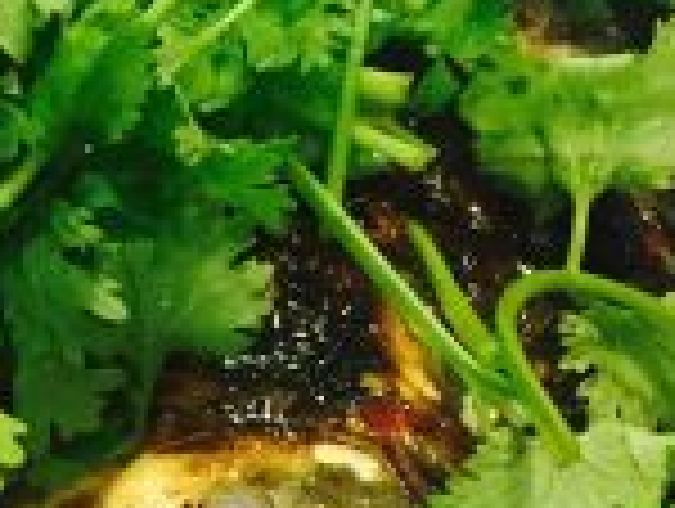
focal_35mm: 135
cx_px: -248
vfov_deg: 11.0
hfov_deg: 13.9
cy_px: 447
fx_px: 2637
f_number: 2.2
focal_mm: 4.15
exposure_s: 1/33
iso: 125
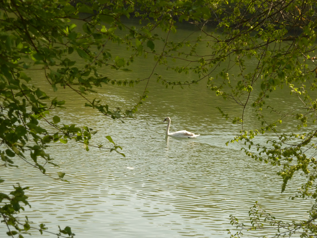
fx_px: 1016
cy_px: 119
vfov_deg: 13.3
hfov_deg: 17.7
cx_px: 158
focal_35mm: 111
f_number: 4.4
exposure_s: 1/500
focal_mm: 18.2
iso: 200
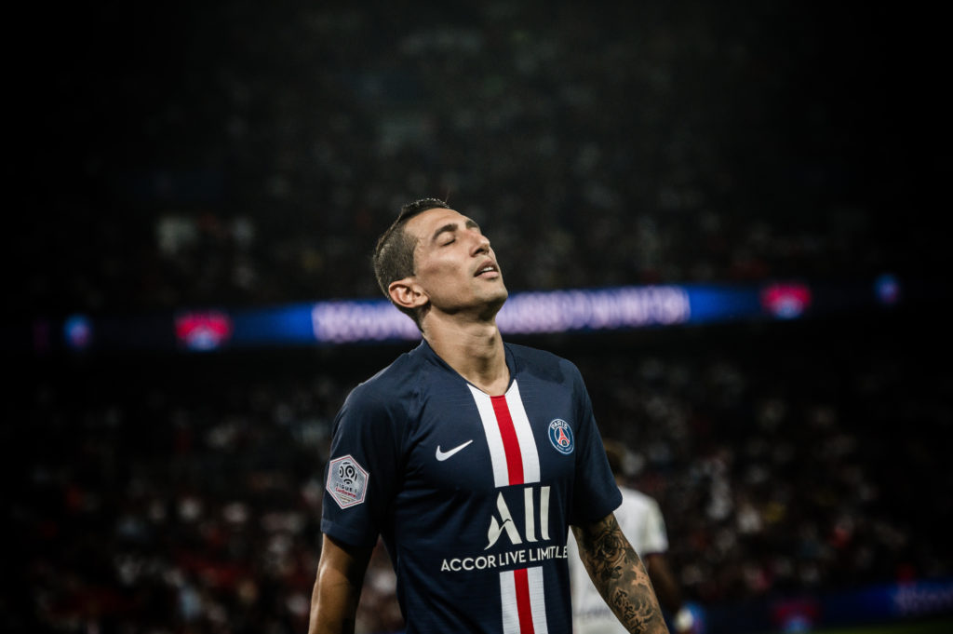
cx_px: 476
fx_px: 4364
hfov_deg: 12.5
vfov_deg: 8.3
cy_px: 317
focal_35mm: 165
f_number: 4
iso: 4000
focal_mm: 165
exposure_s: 1/1250
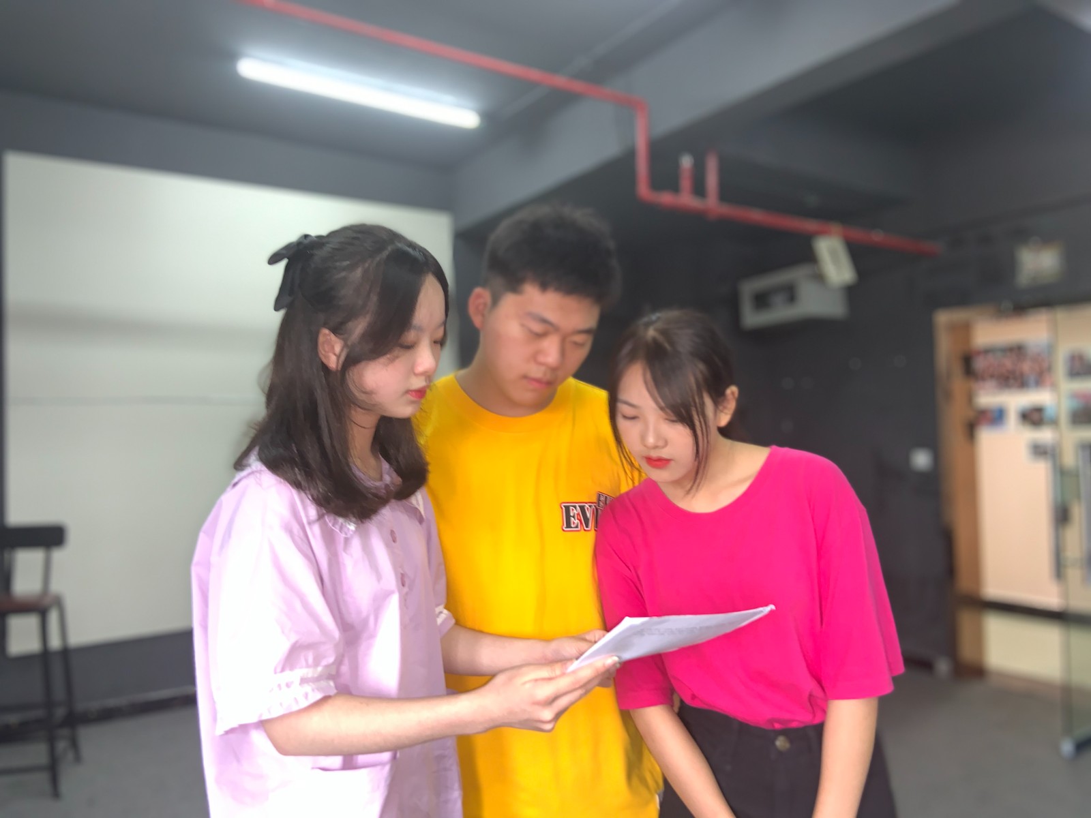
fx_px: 819
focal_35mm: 26
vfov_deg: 53.1
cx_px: 546
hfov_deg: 67.3
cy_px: 409
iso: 64
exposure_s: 1/14
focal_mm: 4.25
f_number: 1.8
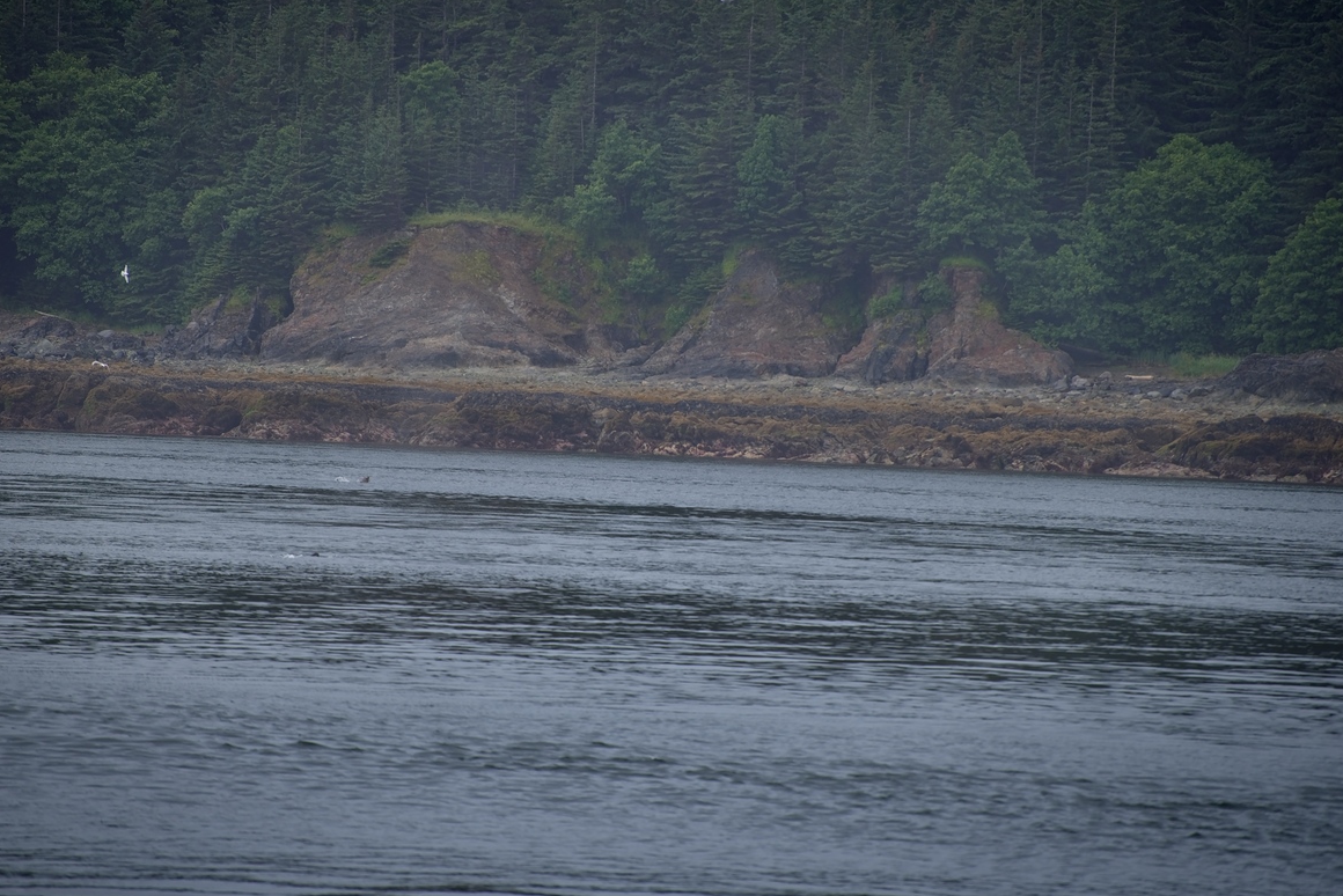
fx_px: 12350
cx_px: 609
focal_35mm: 331
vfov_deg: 4.2
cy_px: 453
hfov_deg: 6.2
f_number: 5.6
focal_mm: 300
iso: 160
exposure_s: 1/640
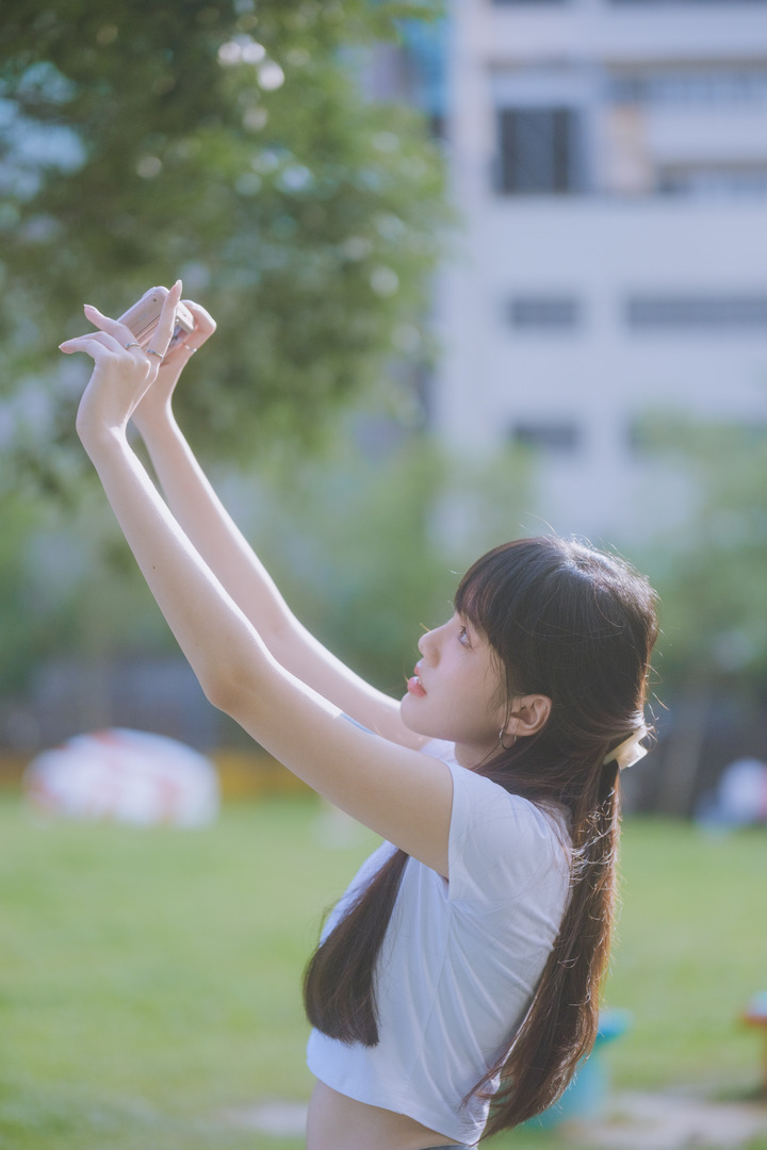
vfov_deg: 24.2
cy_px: 575
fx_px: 2684
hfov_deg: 16.3
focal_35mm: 84
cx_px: 384
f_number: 1.2
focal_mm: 56
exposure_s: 1/4000
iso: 640
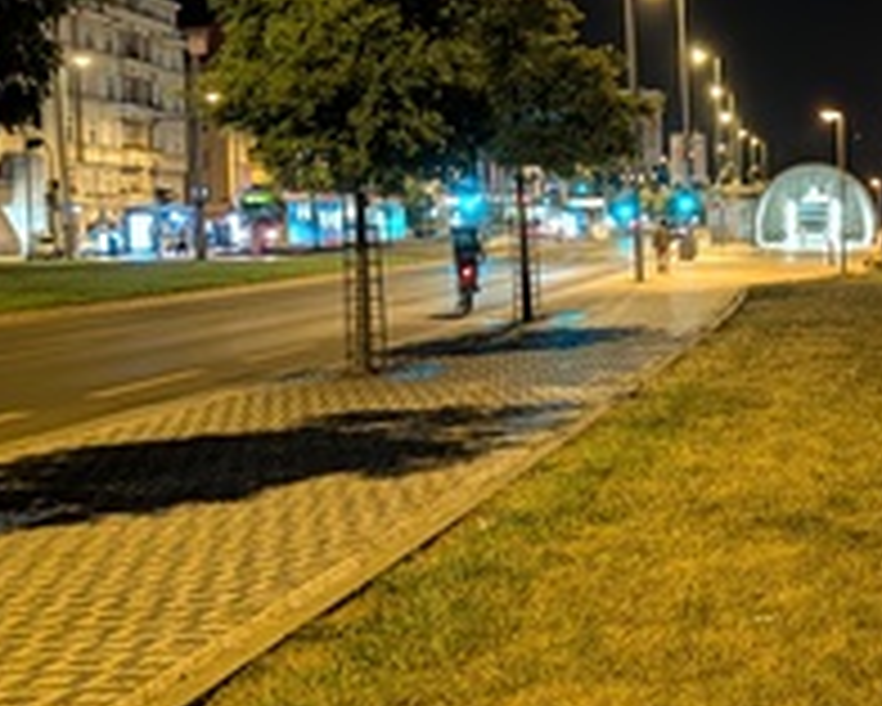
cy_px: 270
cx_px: 954
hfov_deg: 26.9
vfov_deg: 23.5
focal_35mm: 65
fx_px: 1698
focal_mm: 6.9
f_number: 1.68
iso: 599
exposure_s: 1/16.7
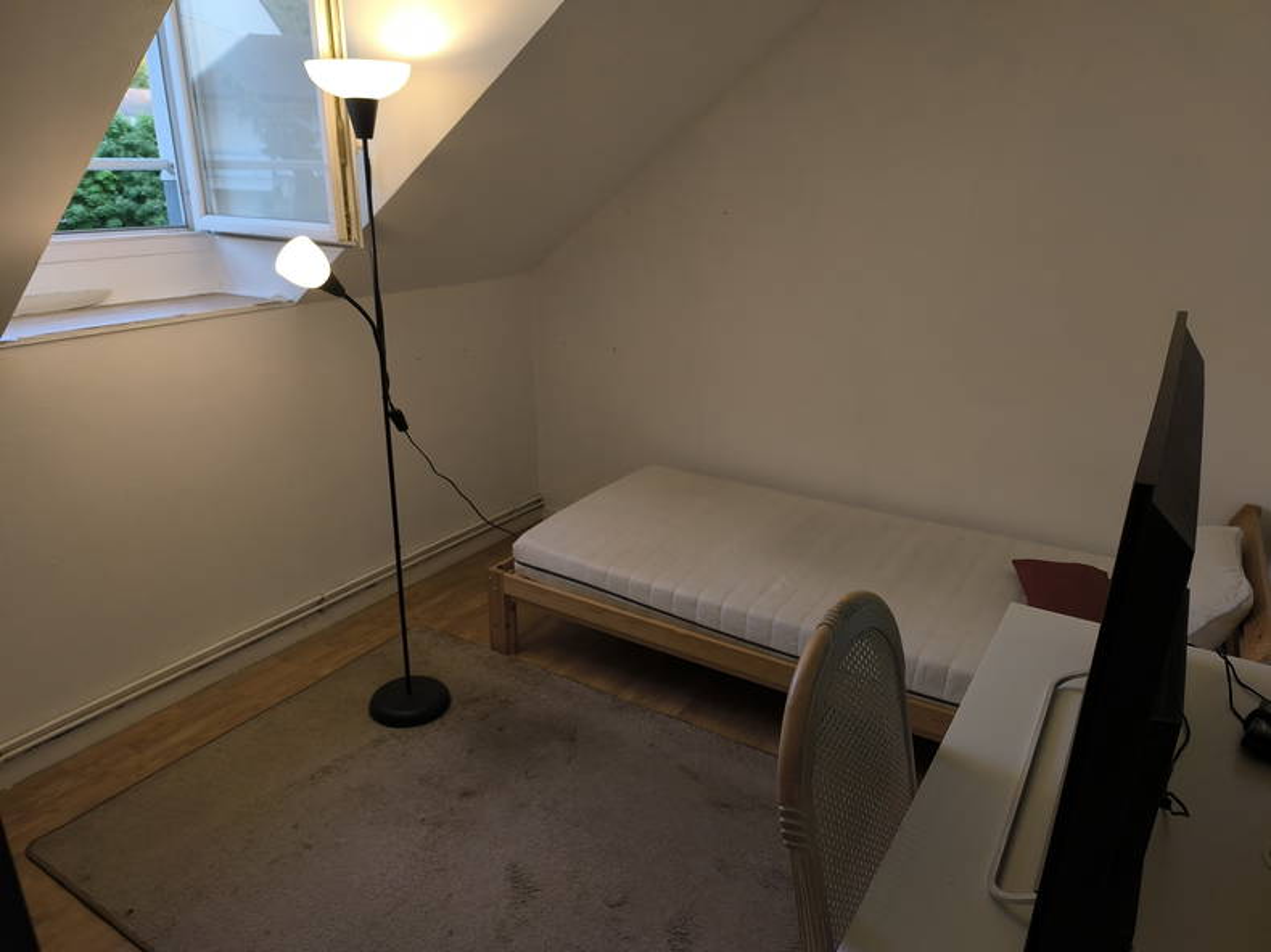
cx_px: 636
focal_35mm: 23
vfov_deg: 58.9
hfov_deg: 73.9
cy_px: 476
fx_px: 844
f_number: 1.65
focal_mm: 6.14
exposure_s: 1/100
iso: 250
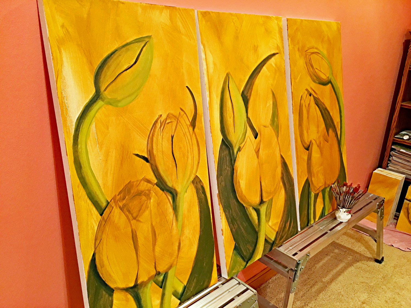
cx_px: 206
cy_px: 154
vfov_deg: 48.2
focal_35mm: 29
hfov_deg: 61.7
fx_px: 344
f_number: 2.2
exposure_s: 1/8
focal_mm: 4.15
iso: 100
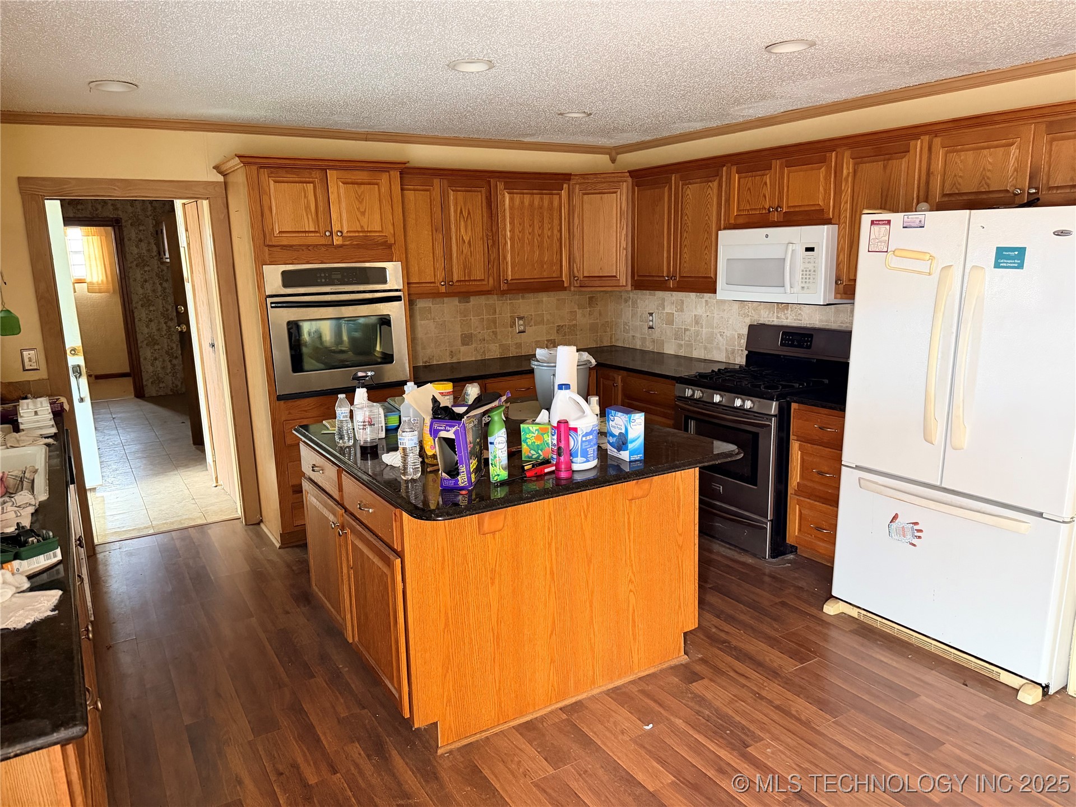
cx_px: 538
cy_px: 404
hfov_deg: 71.6
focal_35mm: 24
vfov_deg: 56.8
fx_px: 746
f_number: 1.78
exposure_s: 1/49
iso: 800
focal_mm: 6.76
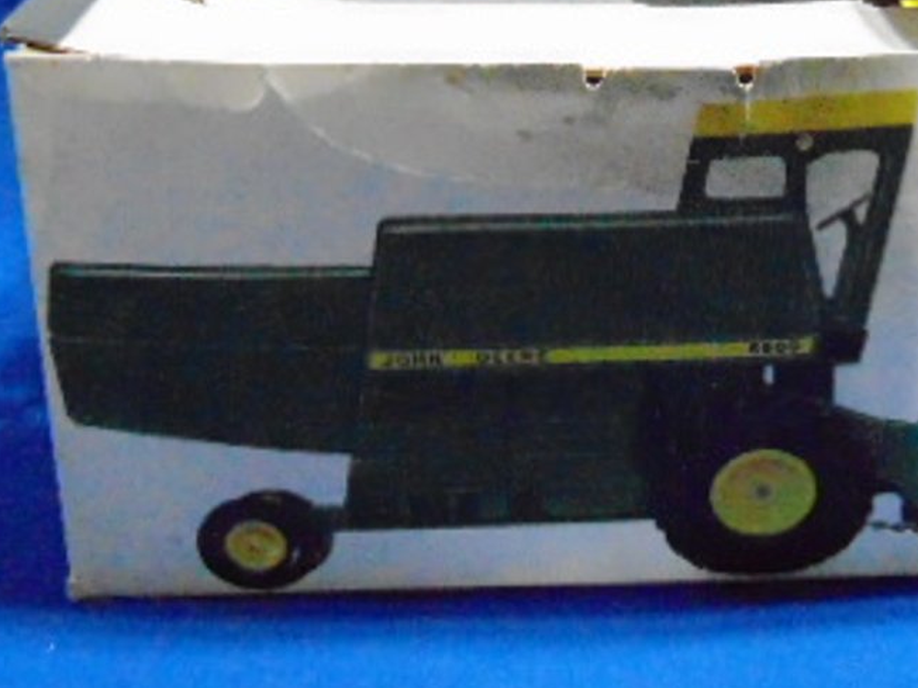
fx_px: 1538
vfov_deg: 24.4
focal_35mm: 58
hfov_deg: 32.7
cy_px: 43
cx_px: 675
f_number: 3
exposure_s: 1/160
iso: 1600
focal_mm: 4.5
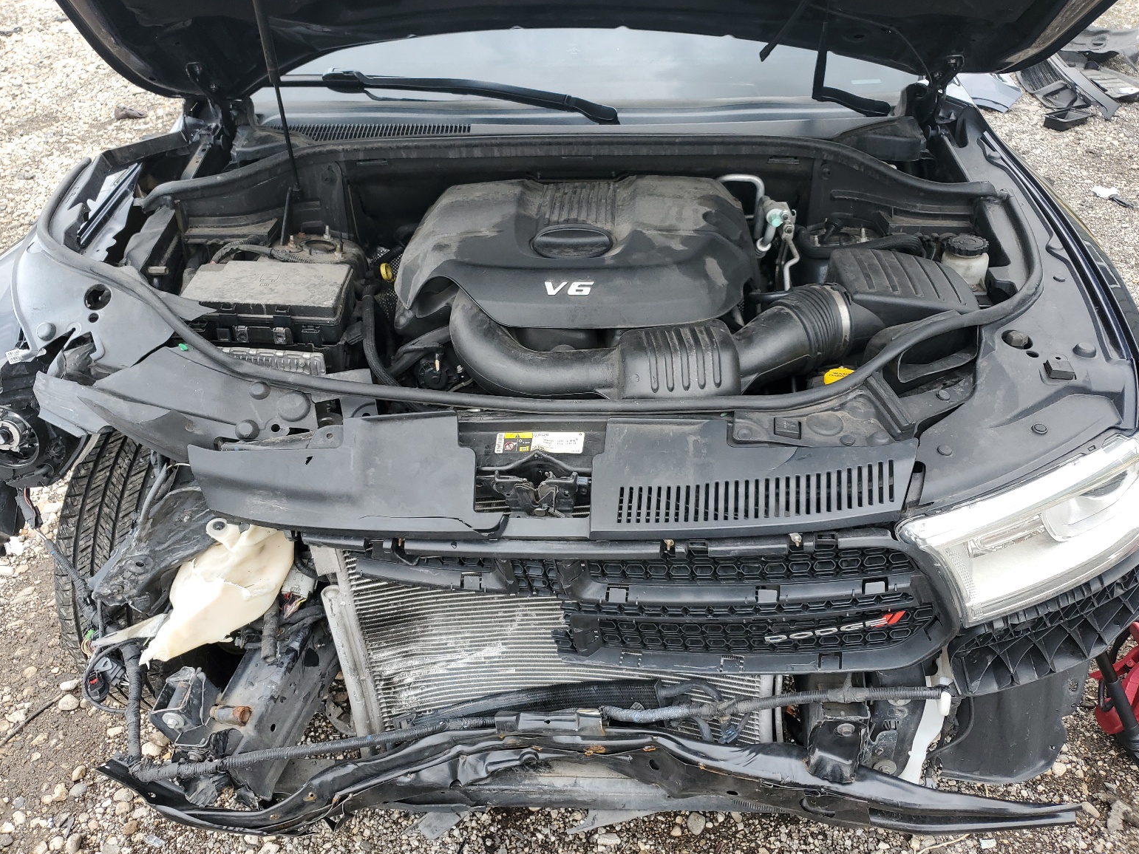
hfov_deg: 65.3
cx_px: 566
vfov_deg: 51.4
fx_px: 888
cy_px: 419
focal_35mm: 27
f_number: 1.5
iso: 50
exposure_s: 1/192
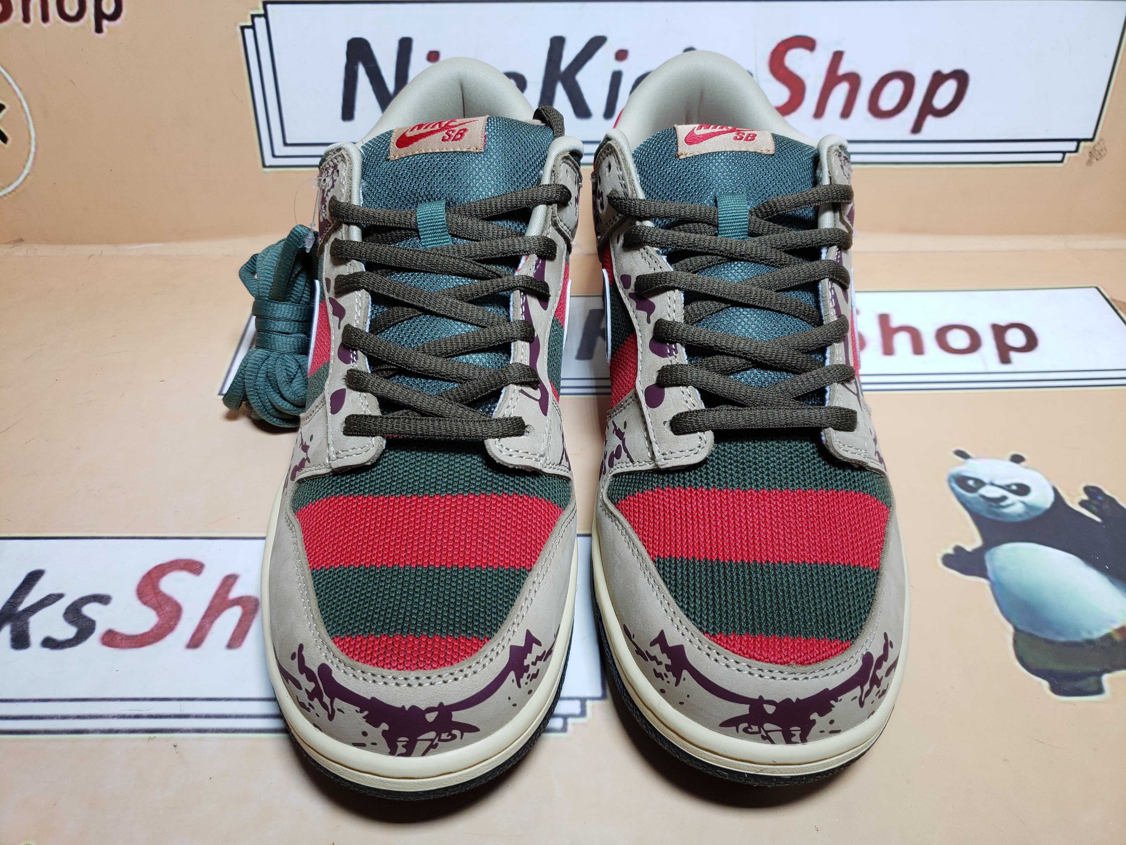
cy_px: 422
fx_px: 846
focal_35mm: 26
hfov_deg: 67.3
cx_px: 563
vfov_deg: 53.1
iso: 50
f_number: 1.5
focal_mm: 4.3
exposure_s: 1/400
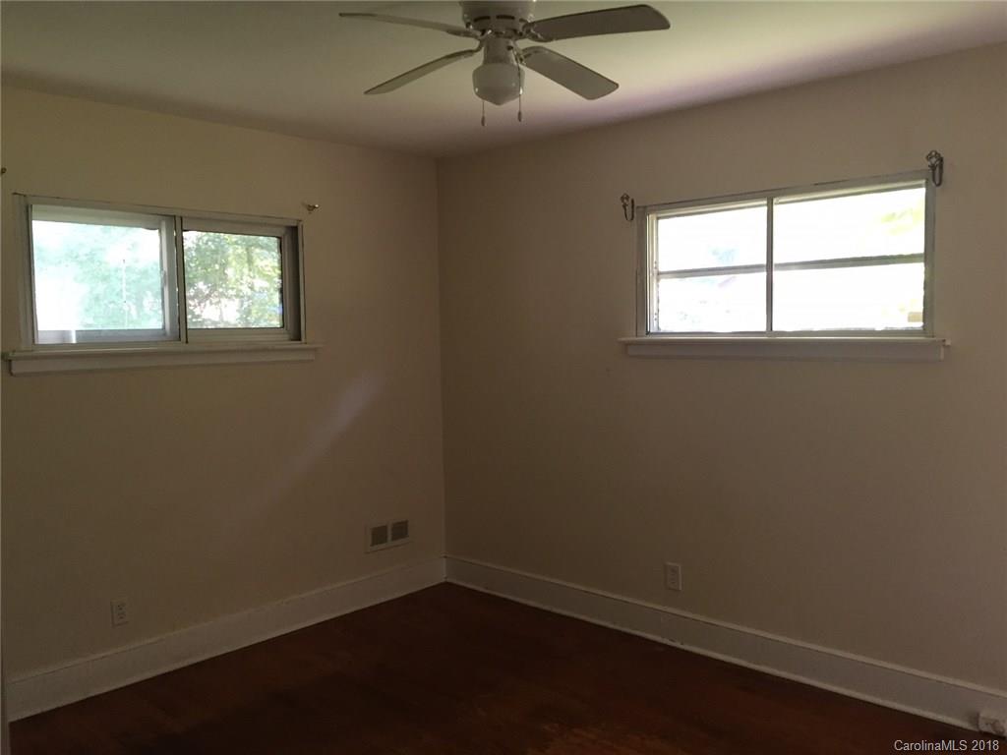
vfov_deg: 48.2
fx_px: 844
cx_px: 504
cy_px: 378
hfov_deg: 61.7
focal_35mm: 29
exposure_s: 1/30
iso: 125
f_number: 2.2
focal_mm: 4.15
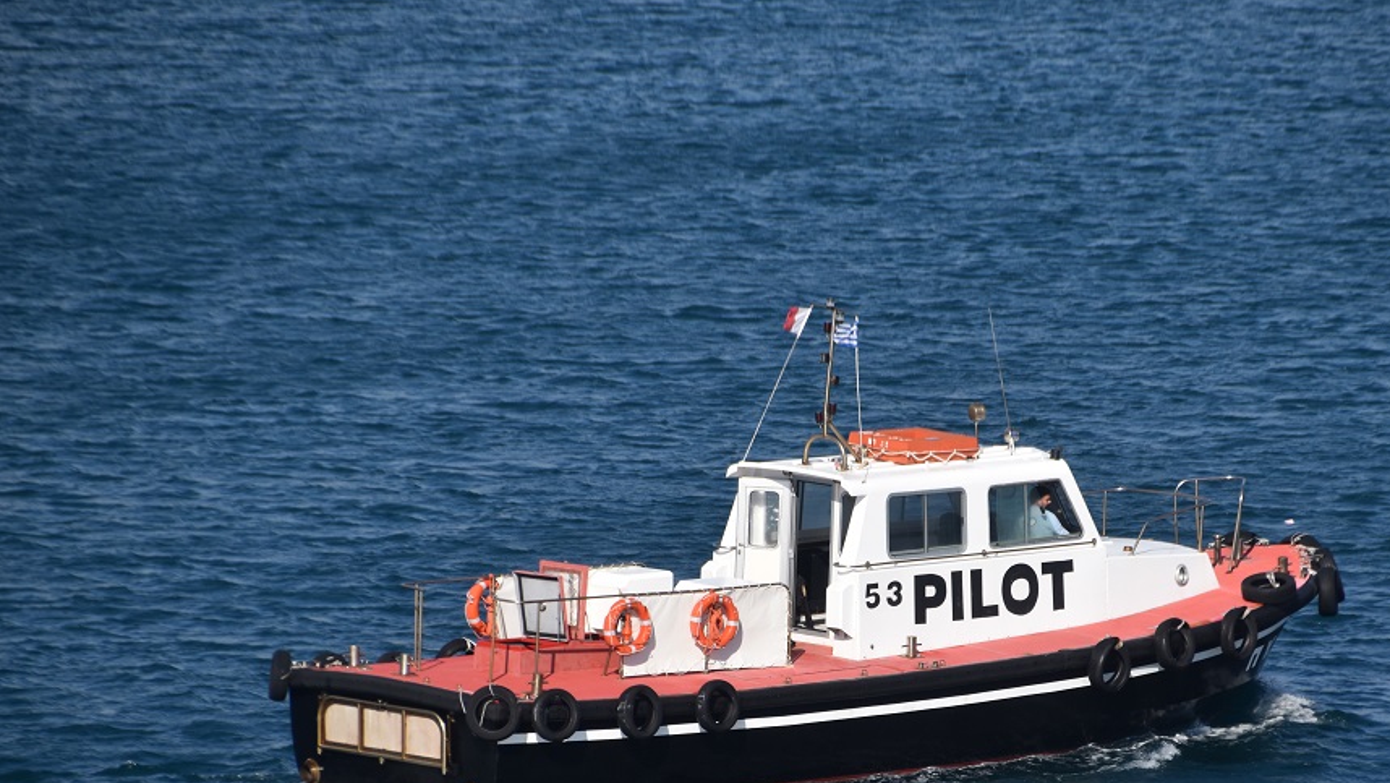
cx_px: 817
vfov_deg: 3.2
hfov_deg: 5.8
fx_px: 13824
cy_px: 511
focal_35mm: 375
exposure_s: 1/800
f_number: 7.1
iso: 200
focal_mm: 200
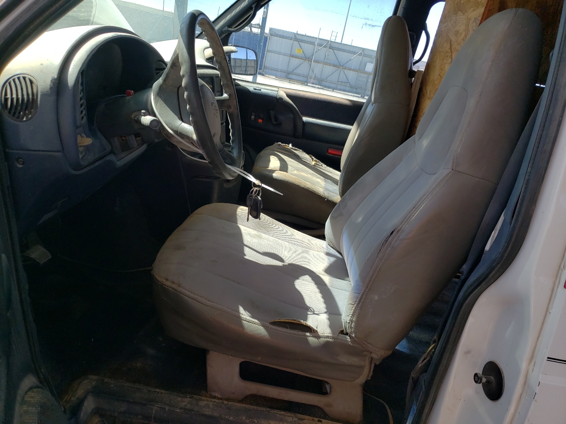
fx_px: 425
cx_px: 283
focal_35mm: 26
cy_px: 212
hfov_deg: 67.3
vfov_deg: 53.1
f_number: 1.5
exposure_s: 1/909
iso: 50
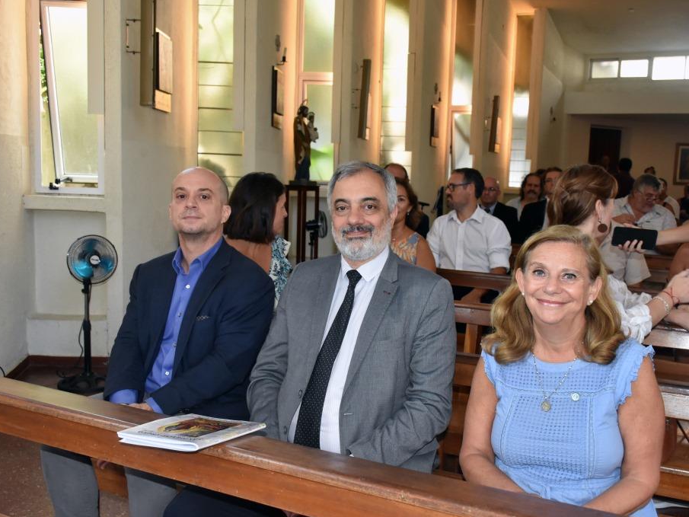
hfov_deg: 49.4
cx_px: 372
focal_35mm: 38
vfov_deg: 38.2
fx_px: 747
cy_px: 259
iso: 1600
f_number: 6.3
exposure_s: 1/250
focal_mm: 23
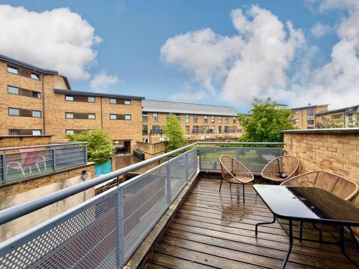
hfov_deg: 102.1
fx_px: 145
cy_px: 134
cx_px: 180
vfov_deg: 85.7
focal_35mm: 14
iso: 64
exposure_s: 1/202
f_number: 2.2
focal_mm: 2.22
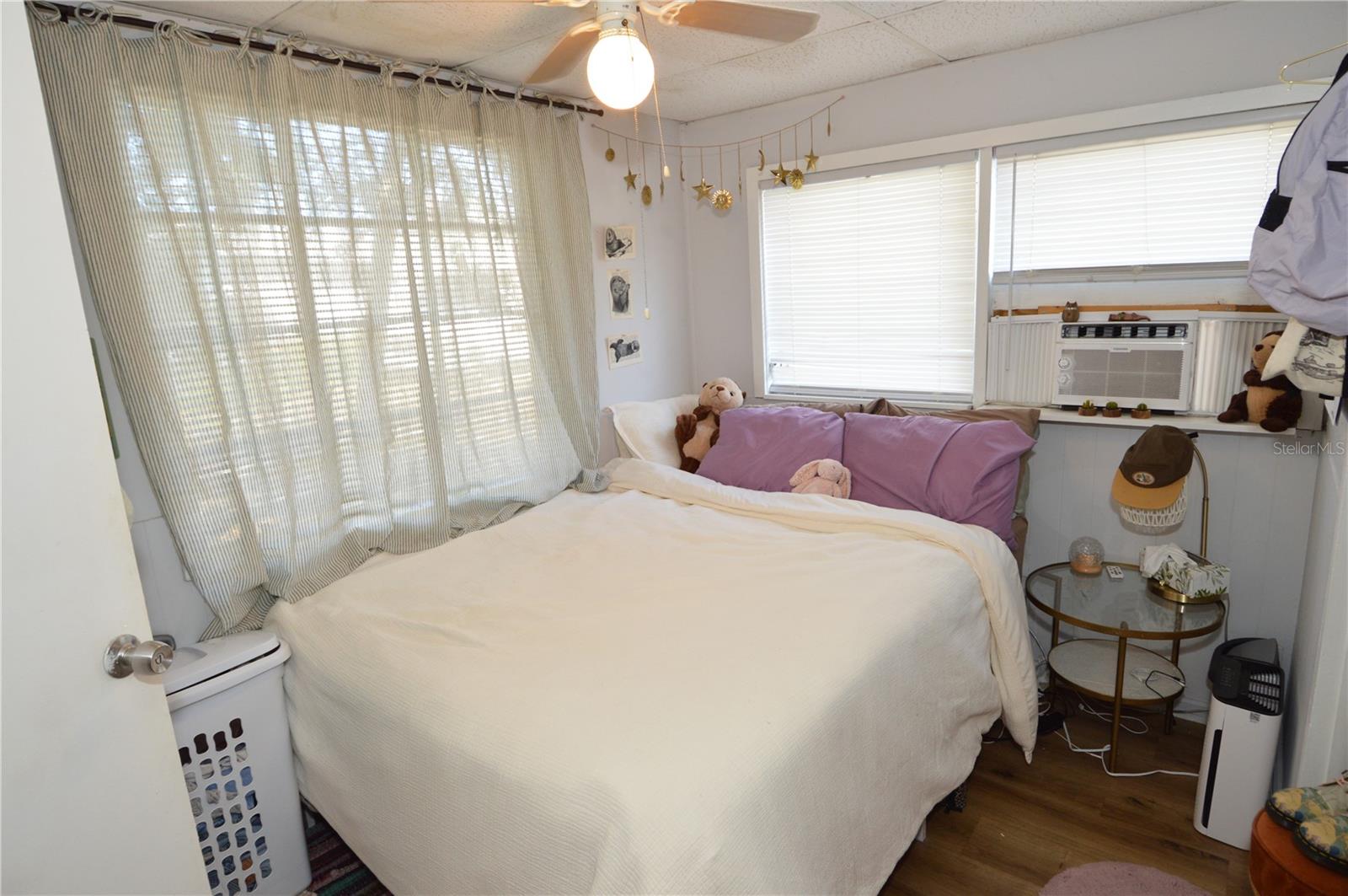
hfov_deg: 90.1
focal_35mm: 18
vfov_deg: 67.3
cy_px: 448
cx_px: 674
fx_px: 673
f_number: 4.5
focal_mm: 12
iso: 400
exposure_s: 1/100
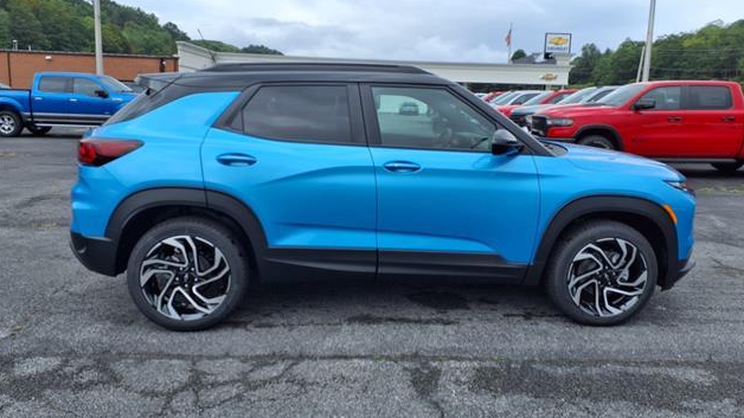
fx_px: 592
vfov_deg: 38.9
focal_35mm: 30
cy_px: 200
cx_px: 374
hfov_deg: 64.3
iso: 40
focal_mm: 3.58
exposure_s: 1/1429
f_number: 1.9
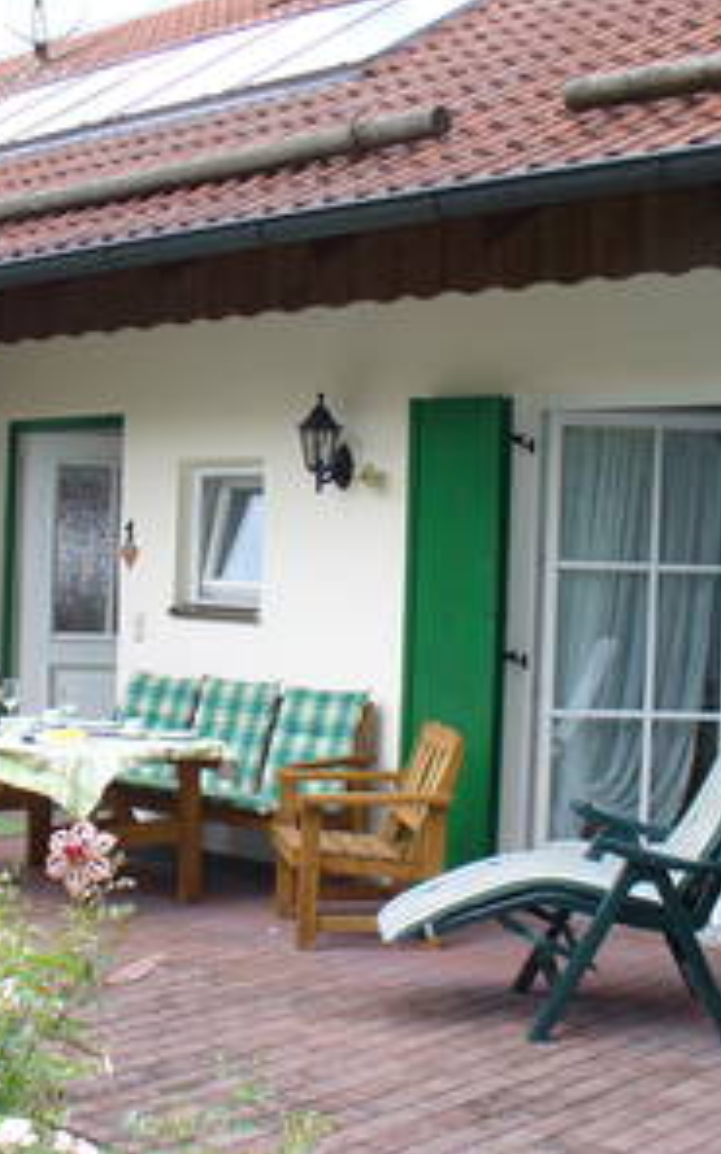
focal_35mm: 53
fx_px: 1666
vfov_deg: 38.2
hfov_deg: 24.3
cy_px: 573
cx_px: 222
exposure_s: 1/250
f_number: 2.8
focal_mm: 6.1
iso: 100
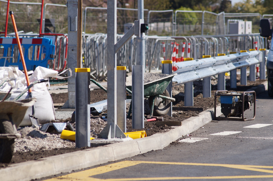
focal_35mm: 225
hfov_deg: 9.2
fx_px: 1704
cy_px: 90
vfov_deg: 6.1
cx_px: 136
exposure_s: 1/500
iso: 100
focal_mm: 150
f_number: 6.3
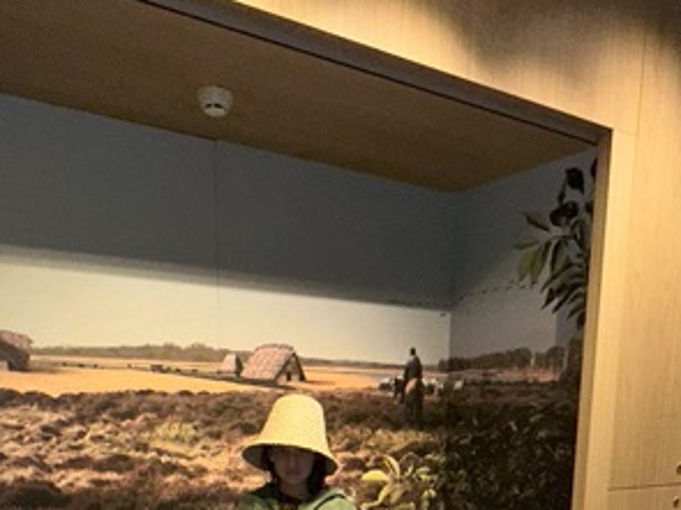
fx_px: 747
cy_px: 558
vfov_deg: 33.1
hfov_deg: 49.0
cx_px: 365
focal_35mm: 38
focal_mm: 2.22
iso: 64
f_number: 2.2
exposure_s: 1/122
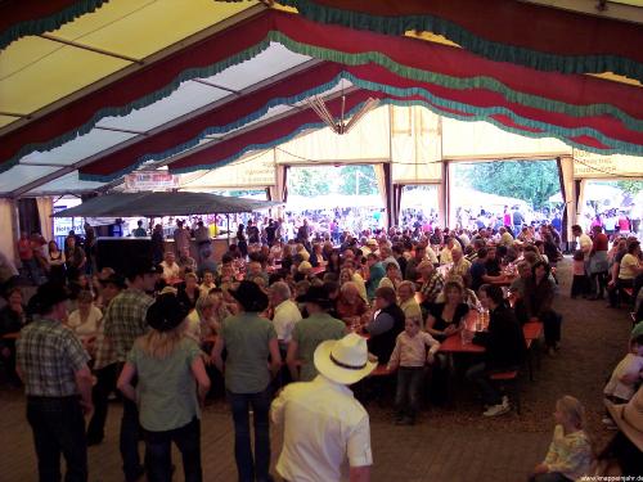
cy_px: 241
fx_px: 724
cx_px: 322
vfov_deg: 36.8
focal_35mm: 39
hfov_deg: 47.9
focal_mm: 8
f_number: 3.4
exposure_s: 1/30
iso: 200
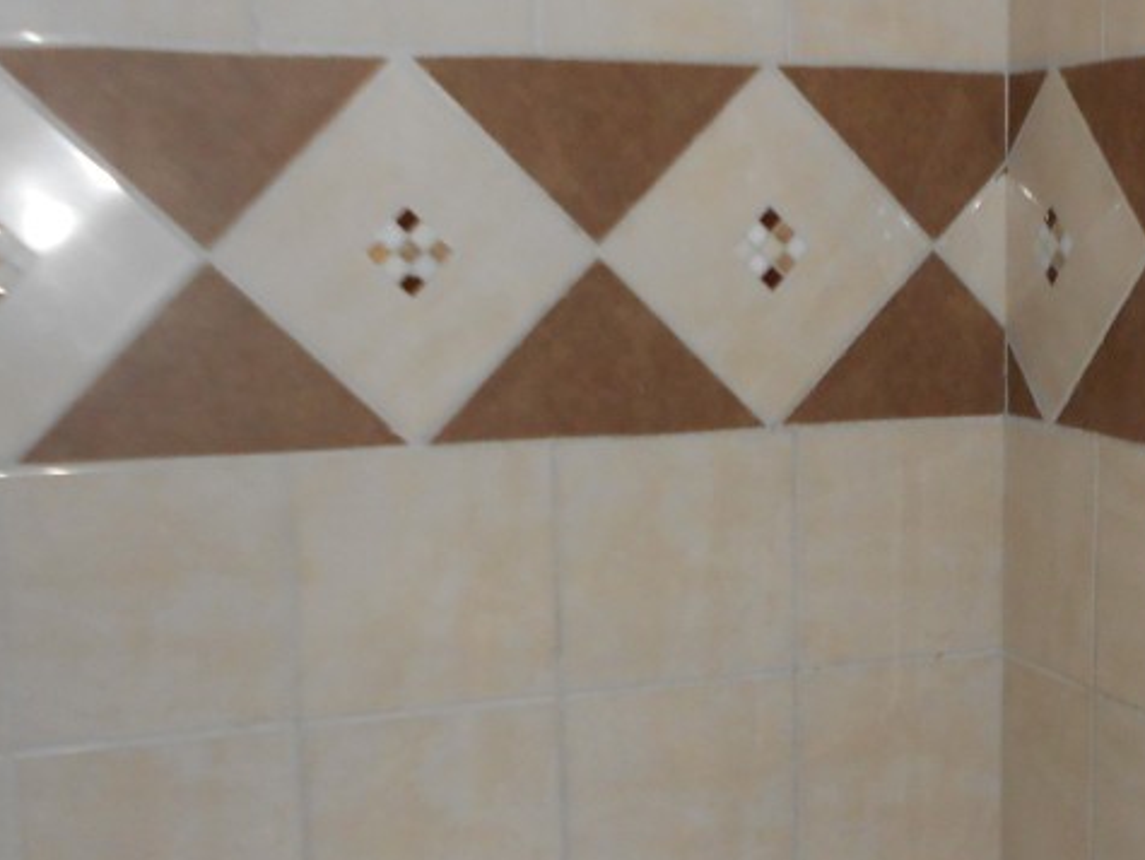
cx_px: 791
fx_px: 1854
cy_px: 532
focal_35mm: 56
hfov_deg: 33.9
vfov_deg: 26.1
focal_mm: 4.6
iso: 200
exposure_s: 1/25
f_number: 3.2
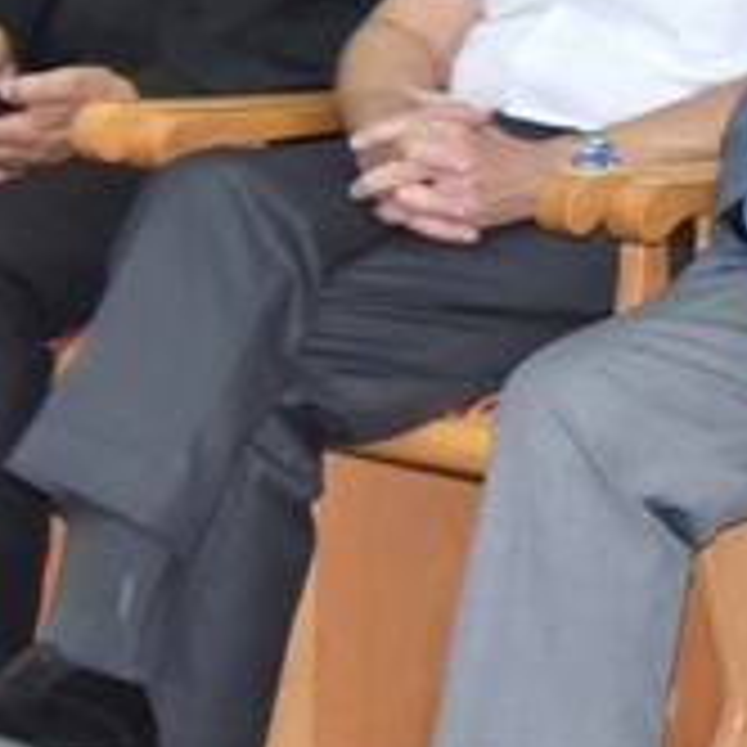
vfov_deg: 7.5
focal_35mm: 231
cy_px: -142
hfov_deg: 6.9
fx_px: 5640
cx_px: 2084
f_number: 5.6
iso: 1600
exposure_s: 1/160
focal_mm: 44
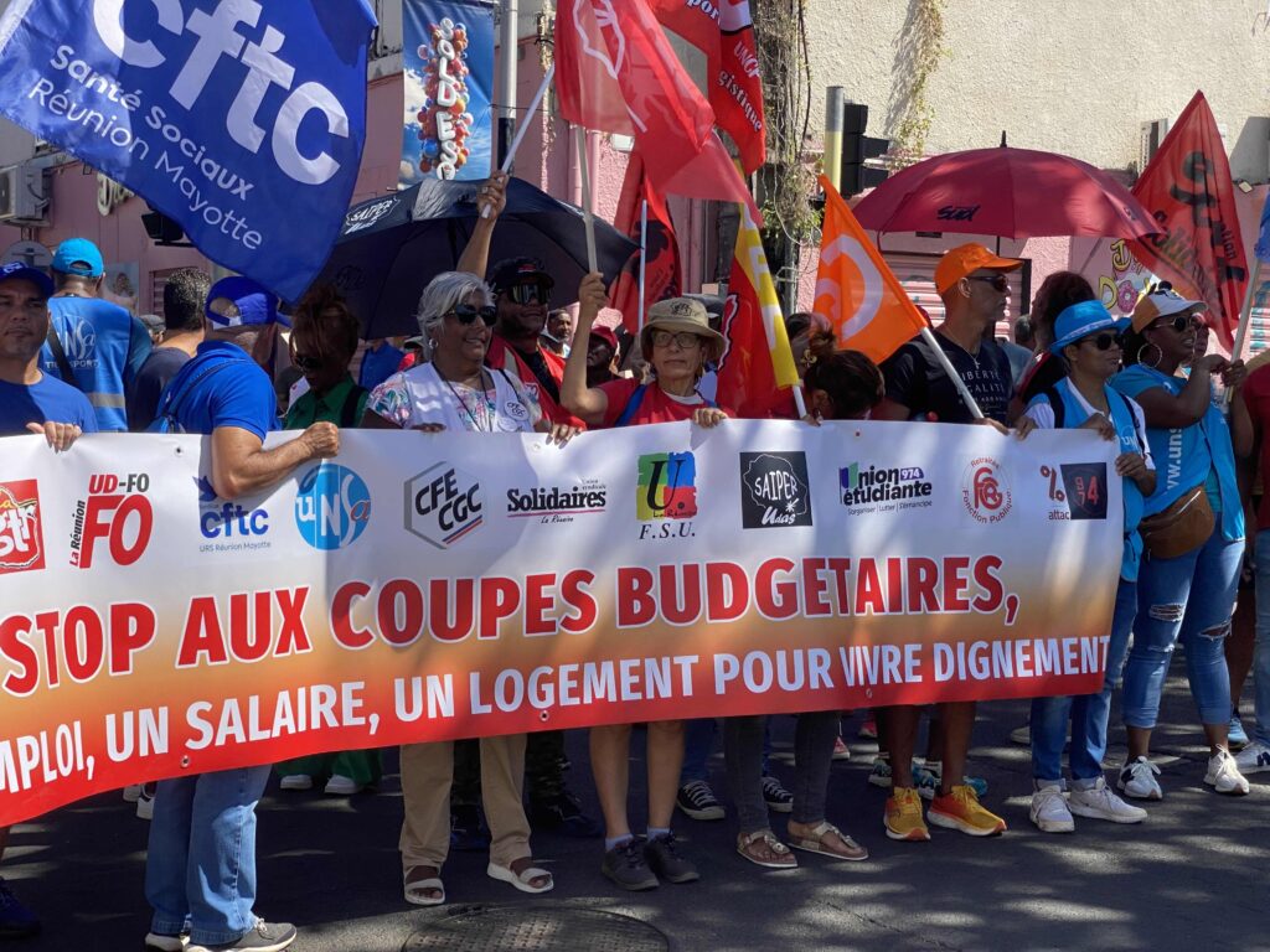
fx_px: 1908
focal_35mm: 52
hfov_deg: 36.8
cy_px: 476
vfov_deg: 28.0
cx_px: 635
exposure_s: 1/1199
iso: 20
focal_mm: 6
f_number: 2
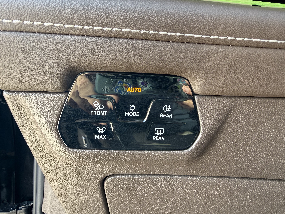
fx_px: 198
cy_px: 107
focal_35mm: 24
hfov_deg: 71.6
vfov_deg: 56.8
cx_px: 142
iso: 100
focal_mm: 2.22
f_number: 2.2
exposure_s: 1/99
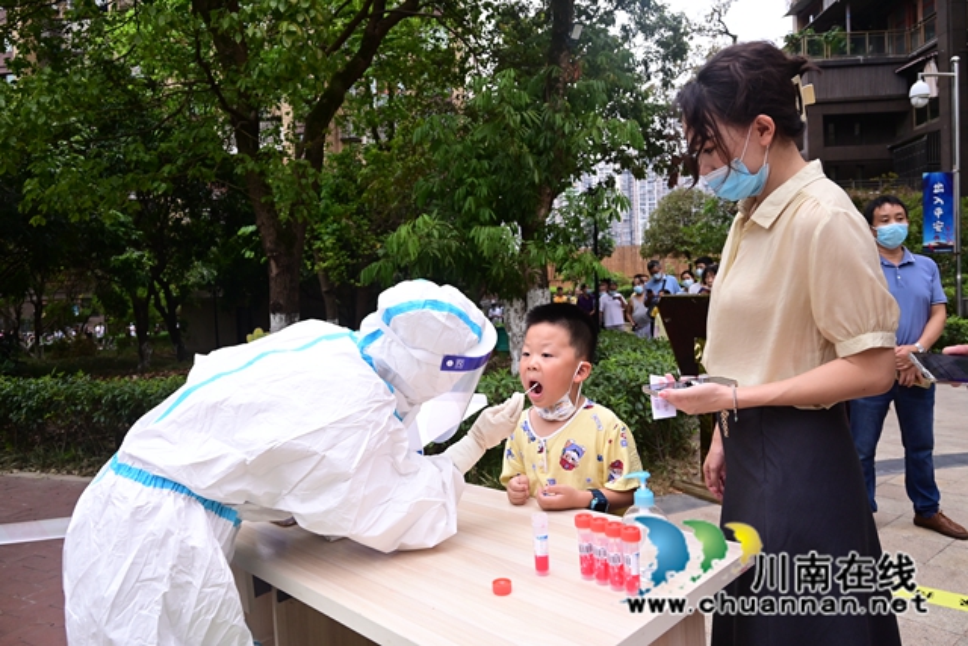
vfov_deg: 53.2
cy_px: 323
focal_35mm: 24
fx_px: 645
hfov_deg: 73.7
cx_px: 484
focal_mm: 24
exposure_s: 1/320
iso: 1250
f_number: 5.6
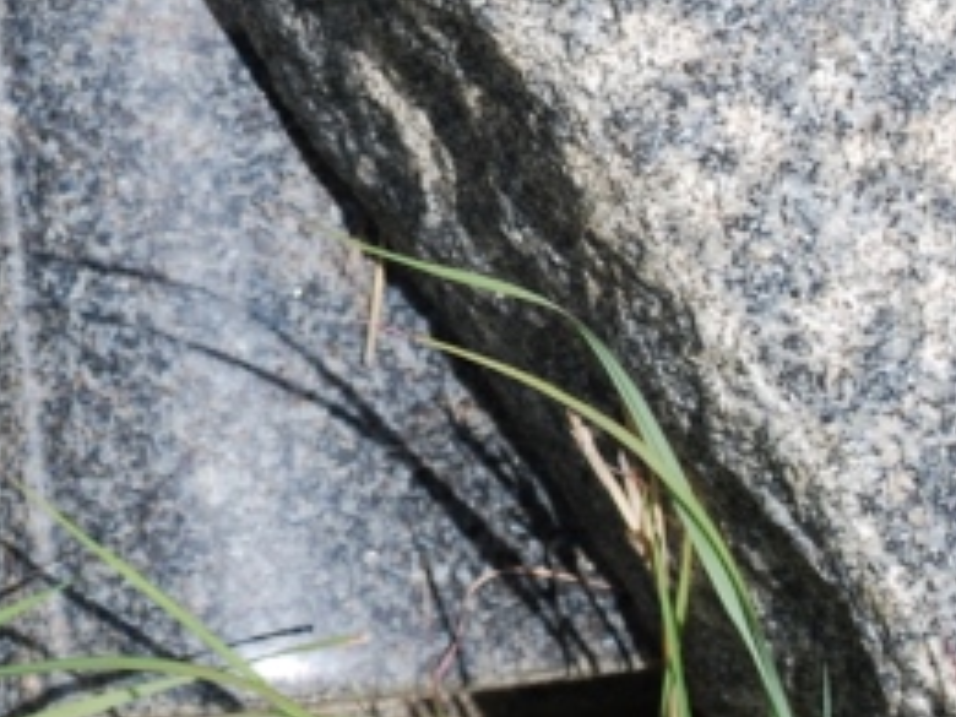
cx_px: -221
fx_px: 7540
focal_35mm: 273
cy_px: -450
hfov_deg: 7.2
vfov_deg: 5.4
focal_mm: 48
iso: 100
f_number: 8
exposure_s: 1/250
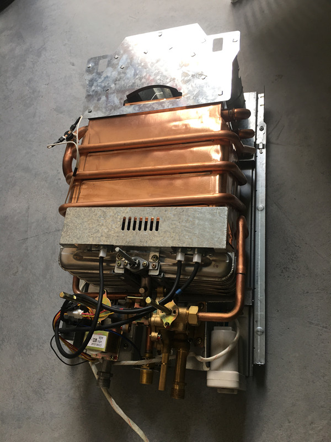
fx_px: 370
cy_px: 221
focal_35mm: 29
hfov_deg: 48.2
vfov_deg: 61.7
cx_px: 166
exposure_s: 1/100
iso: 25
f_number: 2.2
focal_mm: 4.15
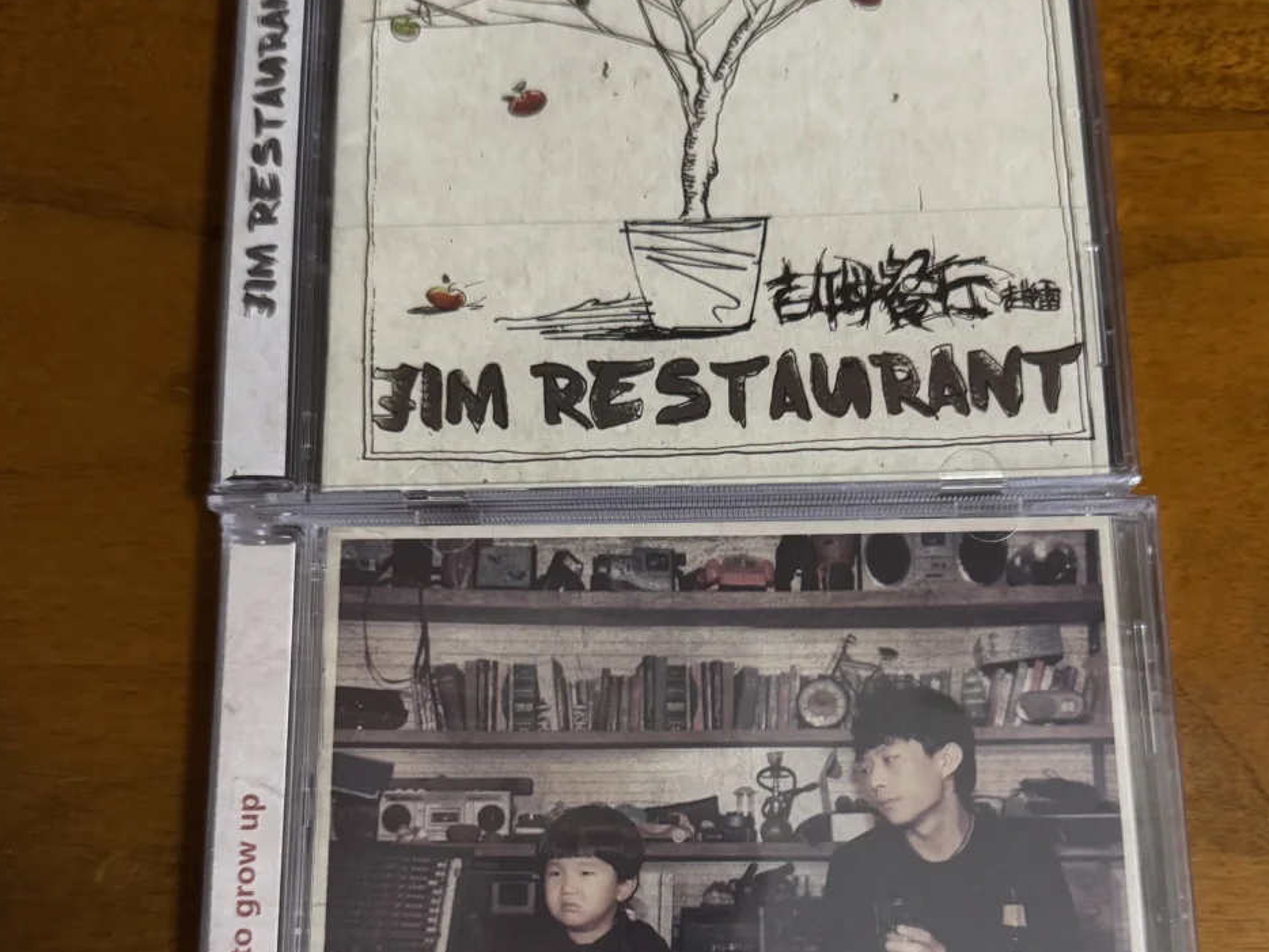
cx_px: 697
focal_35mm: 37
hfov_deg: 50.1
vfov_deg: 38.3
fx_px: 1357
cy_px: 625
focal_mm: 6.76
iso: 640
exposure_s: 1/50
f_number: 1.78
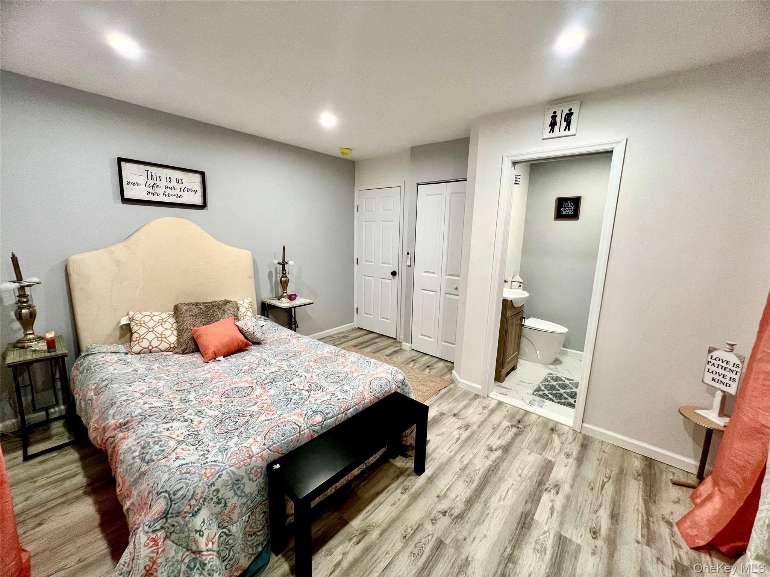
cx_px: 385
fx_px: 289
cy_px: 288
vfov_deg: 89.9
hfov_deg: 106.2
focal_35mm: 13
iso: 160
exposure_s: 1/60
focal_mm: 1.57
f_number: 1.8
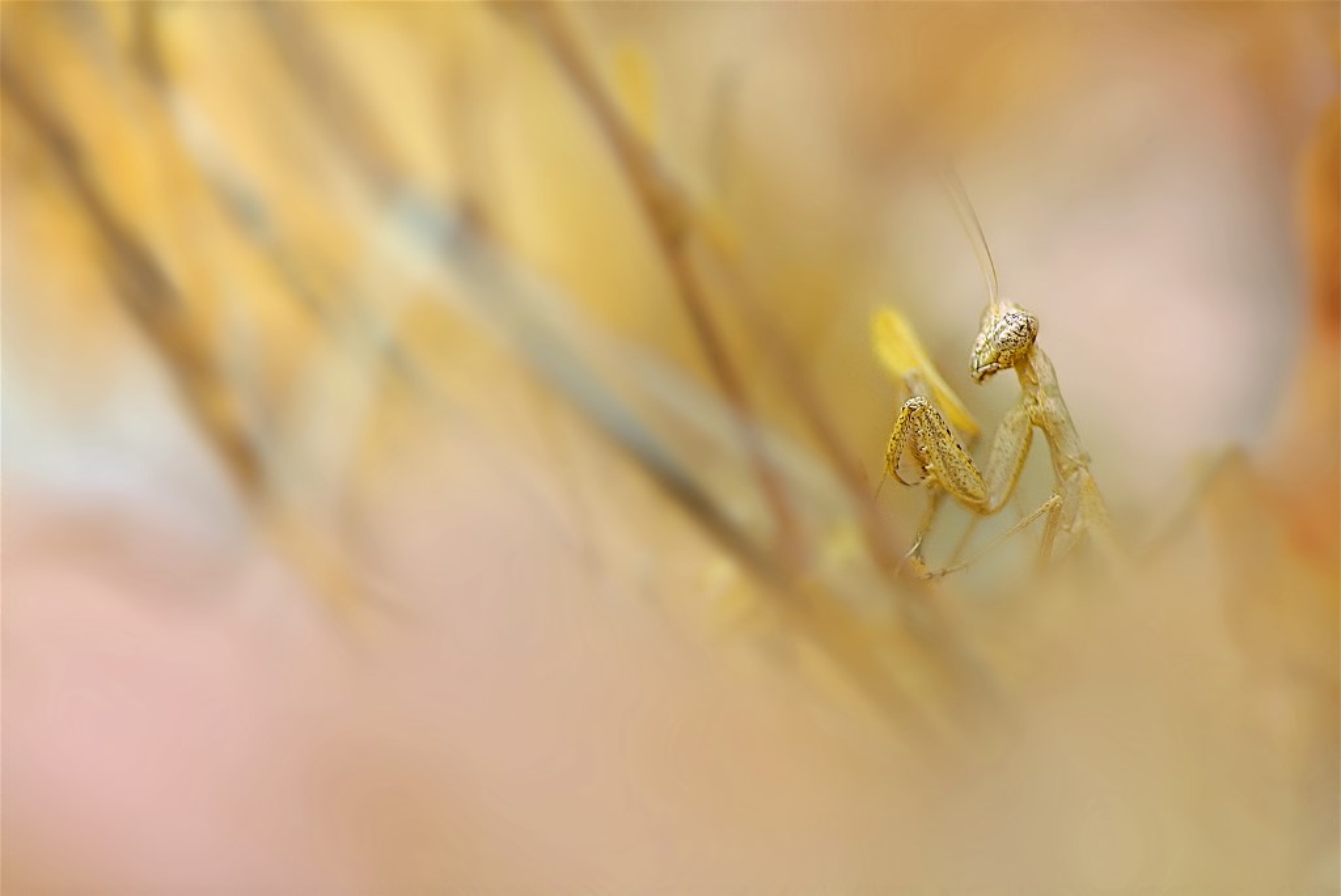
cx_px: 670
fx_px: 6709
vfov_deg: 7.6
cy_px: 448
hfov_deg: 11.4
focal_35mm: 180
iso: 400
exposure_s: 1/200
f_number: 8
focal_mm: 180
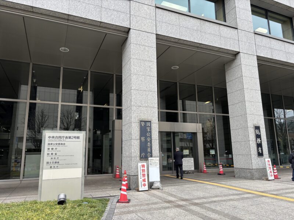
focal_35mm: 26
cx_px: 147
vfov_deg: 53.1
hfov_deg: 67.3
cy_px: 110
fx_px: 221
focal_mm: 5.96
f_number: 1.6
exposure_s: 1/218
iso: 40
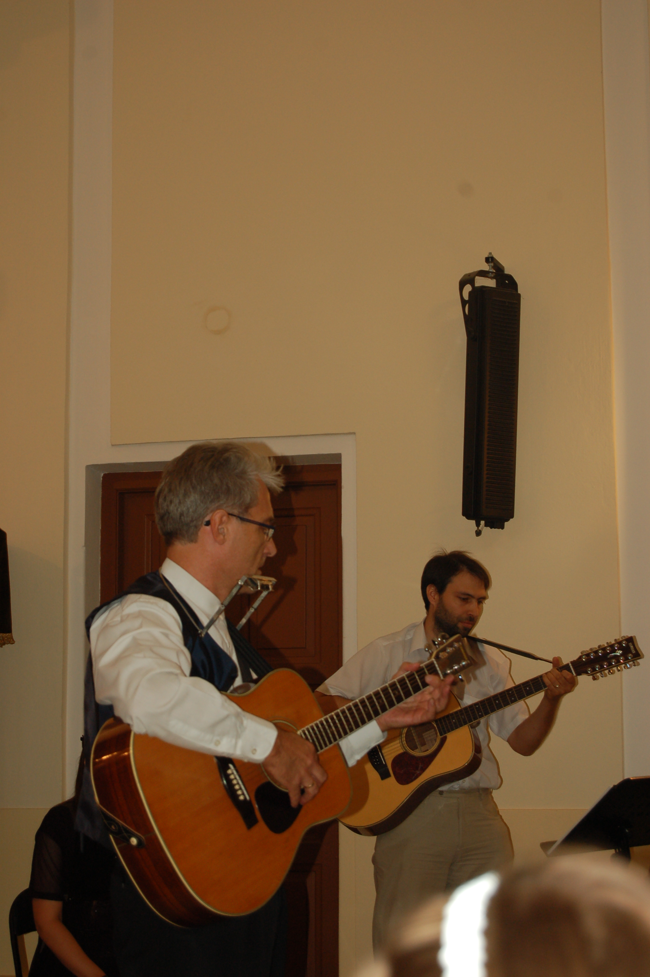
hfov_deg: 16.5
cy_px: 488
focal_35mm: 82
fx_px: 2238
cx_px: 325
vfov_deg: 24.6
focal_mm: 55
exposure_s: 1/60
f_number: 5.6
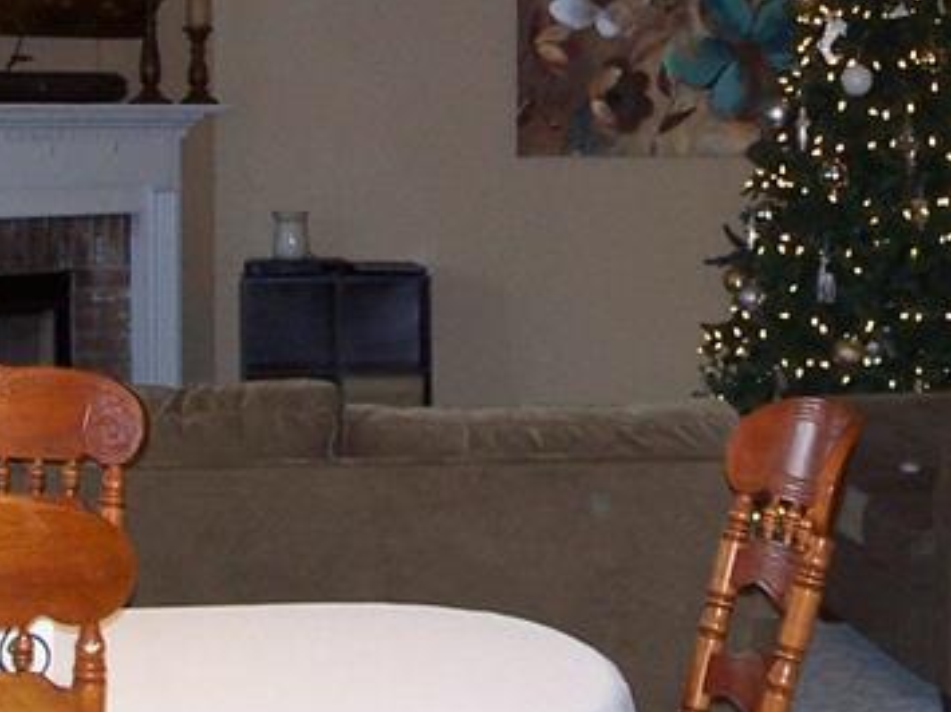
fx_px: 2774
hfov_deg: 19.4
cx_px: 654
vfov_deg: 14.6
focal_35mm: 101
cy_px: 254
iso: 140
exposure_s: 1/60
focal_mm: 6
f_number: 2.8
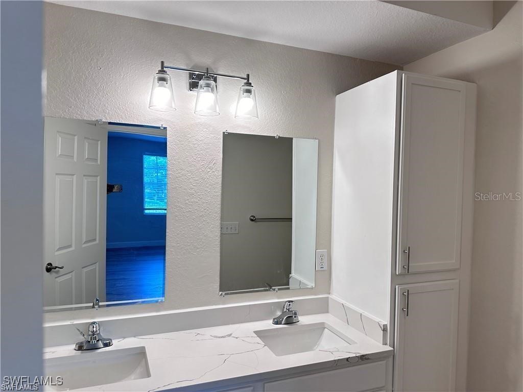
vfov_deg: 56.8
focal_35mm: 24
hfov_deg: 71.6
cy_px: 196
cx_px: 262
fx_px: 363
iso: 100
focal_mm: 6.86
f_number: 1.78
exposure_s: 1/121
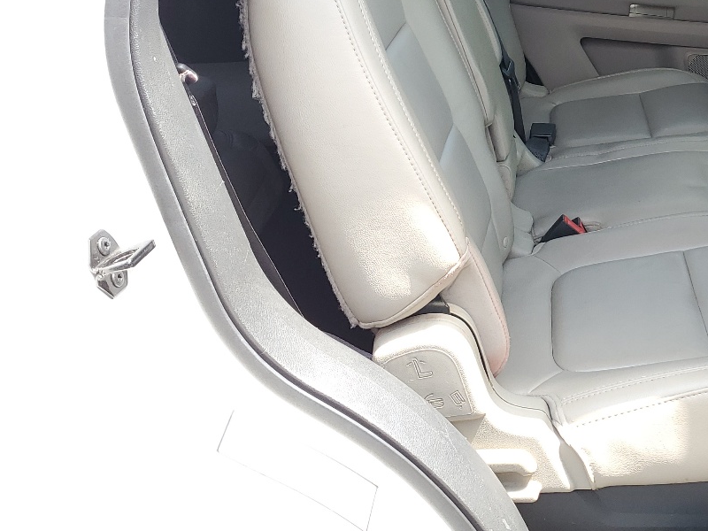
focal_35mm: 52
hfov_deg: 34.3
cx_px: 669
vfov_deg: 27.1
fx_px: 1064
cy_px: 59
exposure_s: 1/256
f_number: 1.5
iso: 50
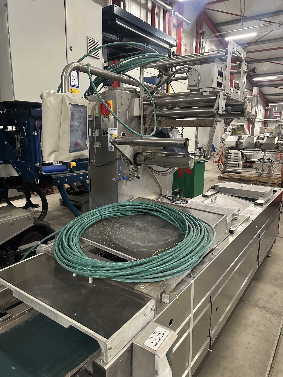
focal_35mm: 24
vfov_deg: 71.6
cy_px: 188
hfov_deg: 56.8
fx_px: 262
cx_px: 142
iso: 800
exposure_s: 1/50
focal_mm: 6.86
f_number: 1.78
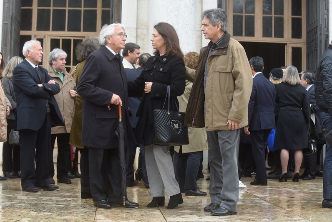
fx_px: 646
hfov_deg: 28.8
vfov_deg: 19.5
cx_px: 166
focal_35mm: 70
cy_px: 111
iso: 800
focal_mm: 70
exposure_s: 1/640
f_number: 5.6
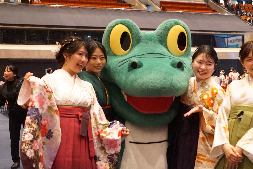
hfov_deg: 31.3
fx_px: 450
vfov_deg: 21.3
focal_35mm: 64
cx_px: 150
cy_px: 78
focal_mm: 52
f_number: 4.5
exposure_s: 1/60
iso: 12800
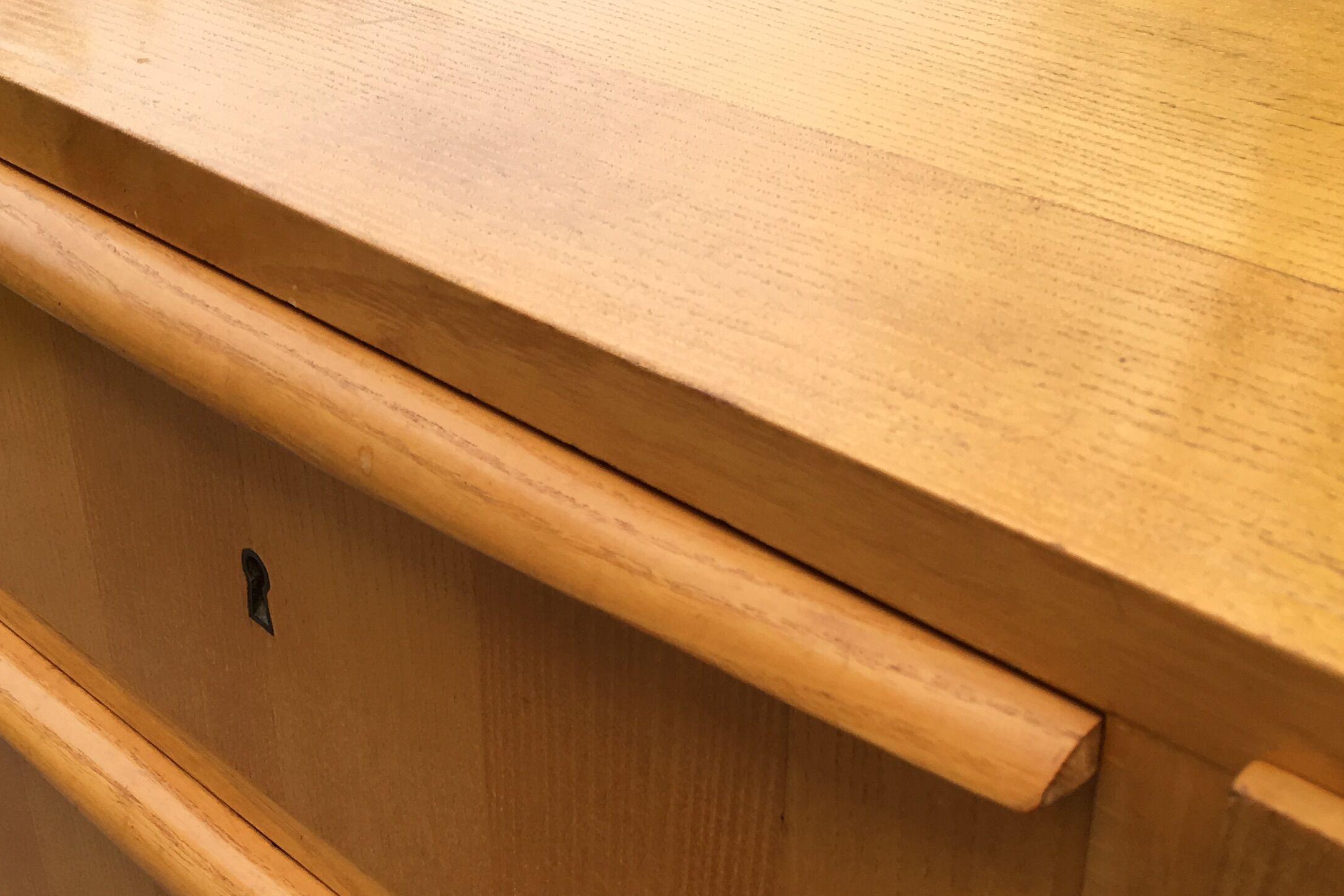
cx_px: 460
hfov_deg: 35.3
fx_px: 2091
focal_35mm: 56
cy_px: 869
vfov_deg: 23.3
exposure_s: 1/437
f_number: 2.2
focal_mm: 4.15
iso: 25
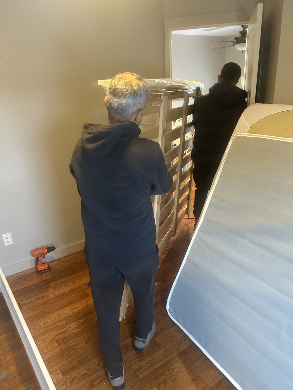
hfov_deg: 53.1
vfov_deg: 67.3
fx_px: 293
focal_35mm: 26
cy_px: 195
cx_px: 146
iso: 400
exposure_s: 1/60
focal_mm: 5.7
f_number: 1.5
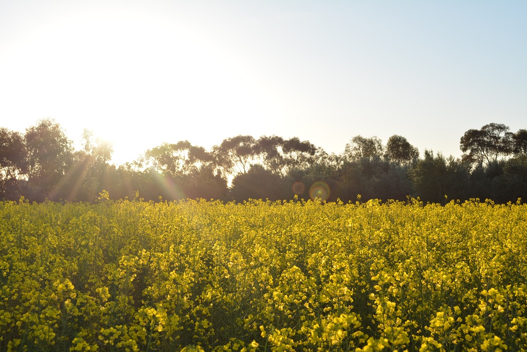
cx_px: 264
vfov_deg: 28.1
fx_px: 703
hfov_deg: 41.1
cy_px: 176
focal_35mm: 48
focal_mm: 32
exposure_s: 1/250
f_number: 8
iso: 160
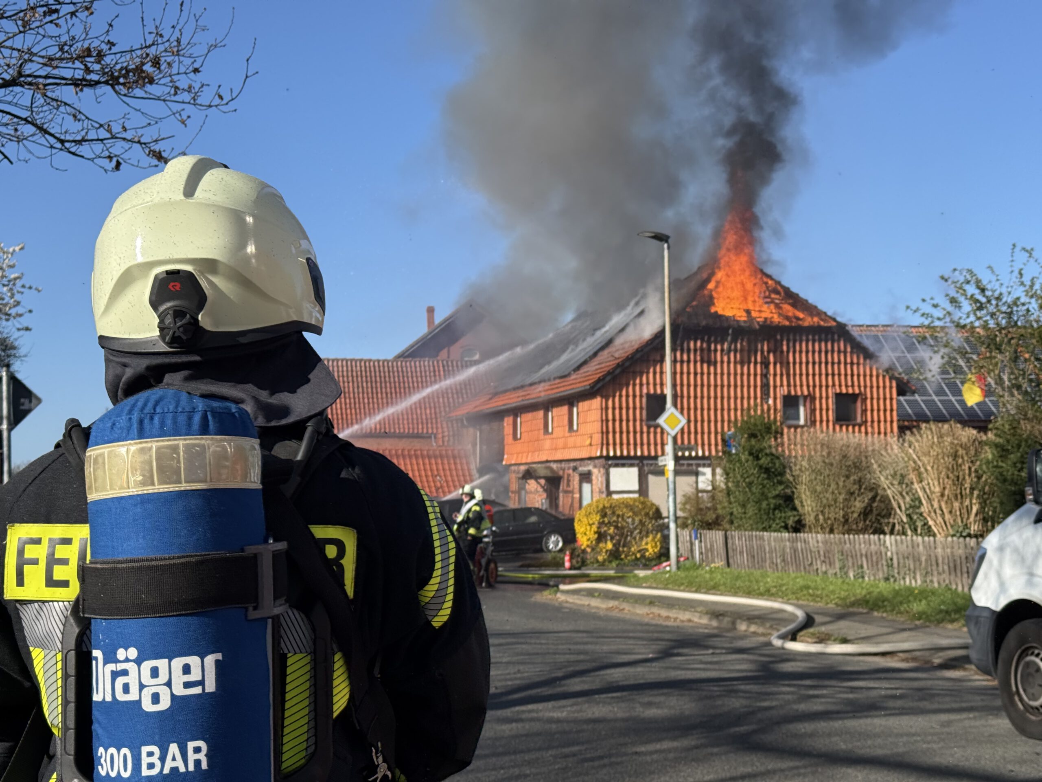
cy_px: 391
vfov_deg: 30.3
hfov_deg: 39.7
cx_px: 521
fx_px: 1445
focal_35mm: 48
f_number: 1.78
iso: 64
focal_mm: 6.76
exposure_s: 1/3704
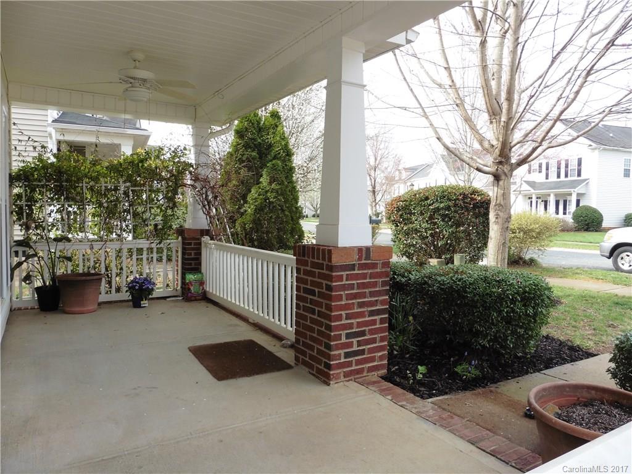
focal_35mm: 24
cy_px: 237
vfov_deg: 56.8
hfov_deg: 71.6
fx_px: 438
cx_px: 316
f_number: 4
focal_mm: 4.3
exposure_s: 1/100
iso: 100
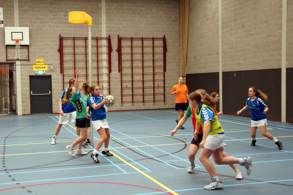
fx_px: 293
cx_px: 146
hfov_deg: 53.1
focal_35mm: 36
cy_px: 98
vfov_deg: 36.9
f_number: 2.8
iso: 1600
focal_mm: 24
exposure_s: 1/200
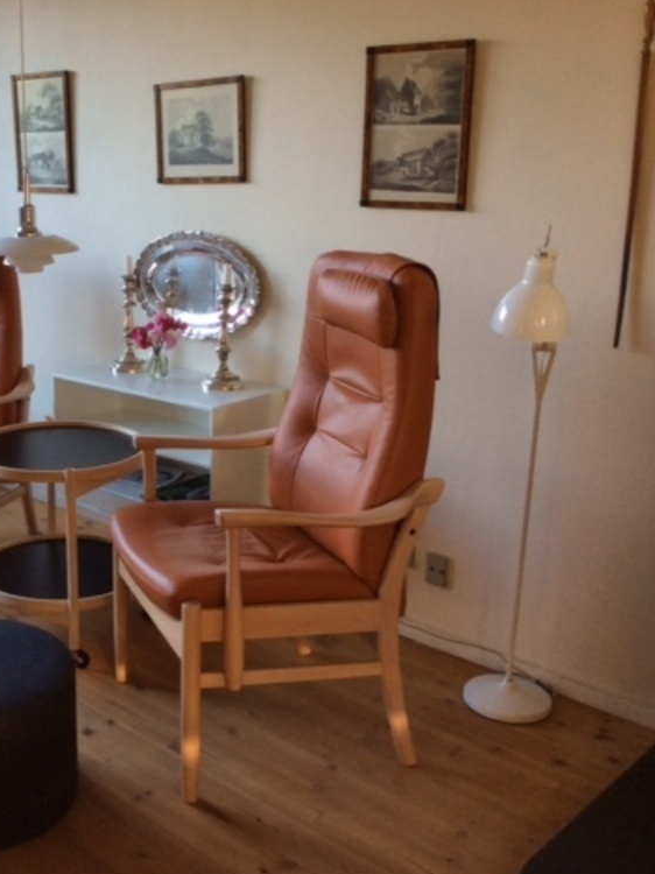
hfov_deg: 31.0
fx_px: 1136
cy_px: 433
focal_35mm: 45
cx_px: 96
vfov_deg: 42.1
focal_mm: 3.3
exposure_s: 1/24
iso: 40
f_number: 2.4
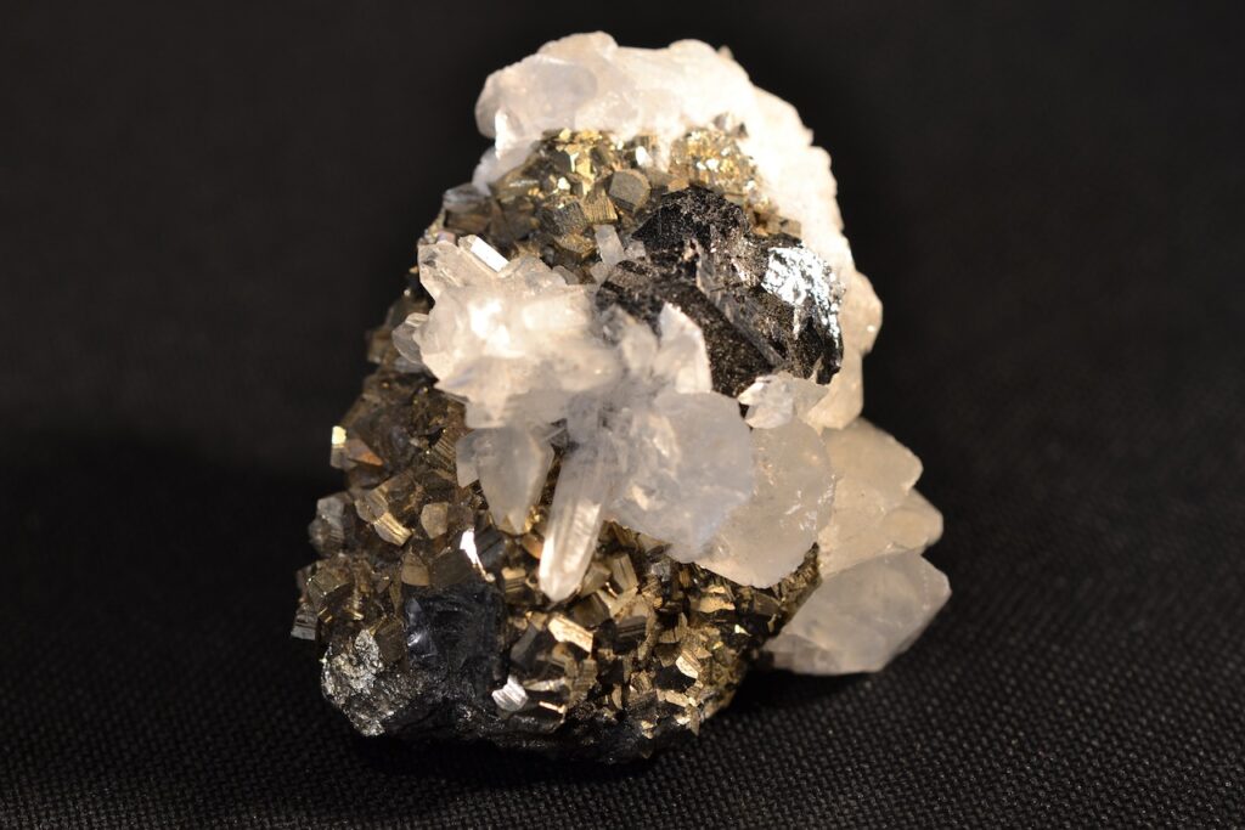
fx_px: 4410
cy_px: 415
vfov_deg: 10.8
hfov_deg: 16.1
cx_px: 622
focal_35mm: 128
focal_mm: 85
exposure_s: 1/10
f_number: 6.3
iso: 100
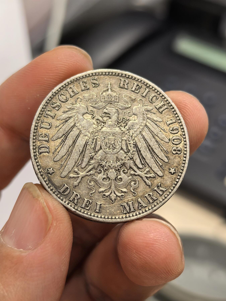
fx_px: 470
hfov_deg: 27.0
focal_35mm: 54
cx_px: 113
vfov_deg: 35.5
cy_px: 150
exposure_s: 1/100
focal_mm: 6.98
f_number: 2
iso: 250
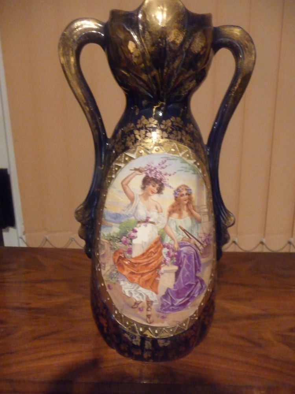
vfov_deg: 63.4
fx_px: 318
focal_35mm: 28
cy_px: 197
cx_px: 148
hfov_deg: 49.7
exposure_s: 1/13
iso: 800
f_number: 3.3
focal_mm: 4.7
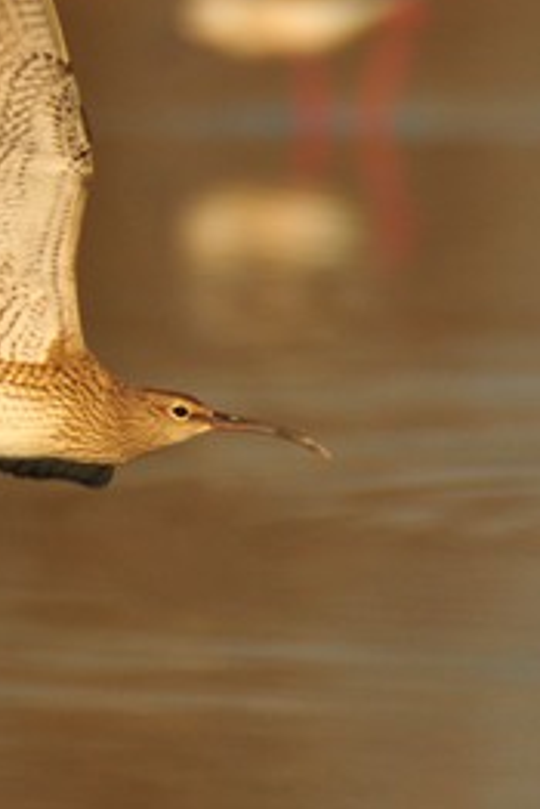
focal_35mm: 2284
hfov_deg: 0.6
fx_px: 51318
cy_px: 230
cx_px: -197
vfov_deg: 0.9
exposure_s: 1/1000
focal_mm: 500
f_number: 6.3
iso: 200
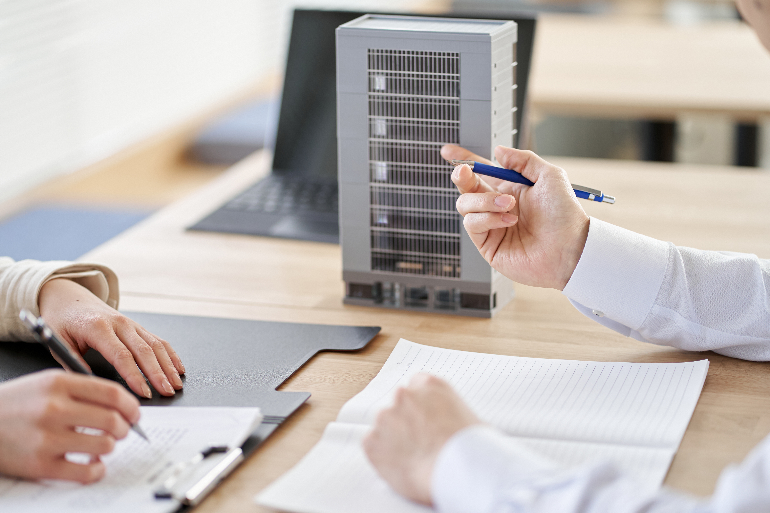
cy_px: 267
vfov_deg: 14.5
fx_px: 2010
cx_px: 356
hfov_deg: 21.7
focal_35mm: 94
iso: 400
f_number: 2
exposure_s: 1/50
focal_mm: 85
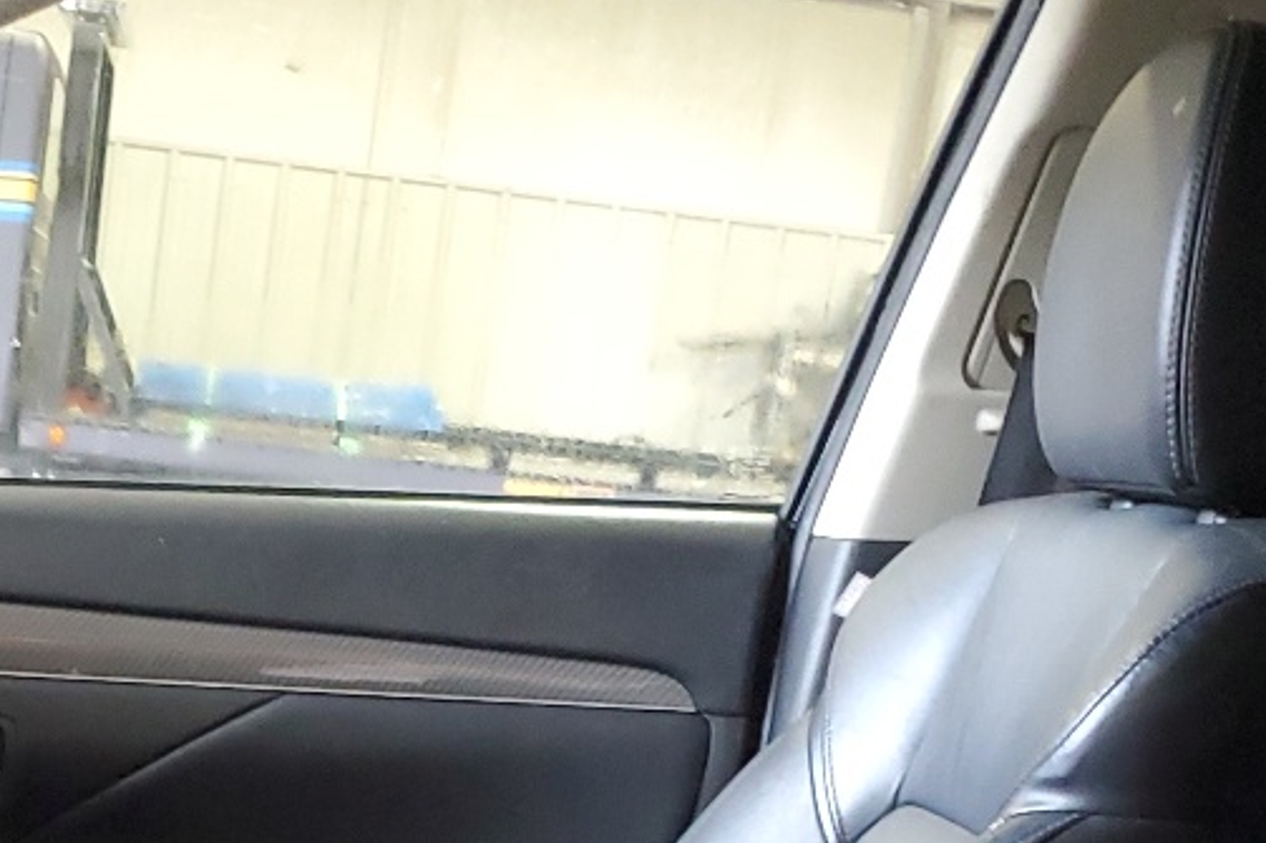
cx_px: 229
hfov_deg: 23.3
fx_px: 3023
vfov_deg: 14.5
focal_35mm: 86
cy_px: 1371
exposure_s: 1/30
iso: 314
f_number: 1.5
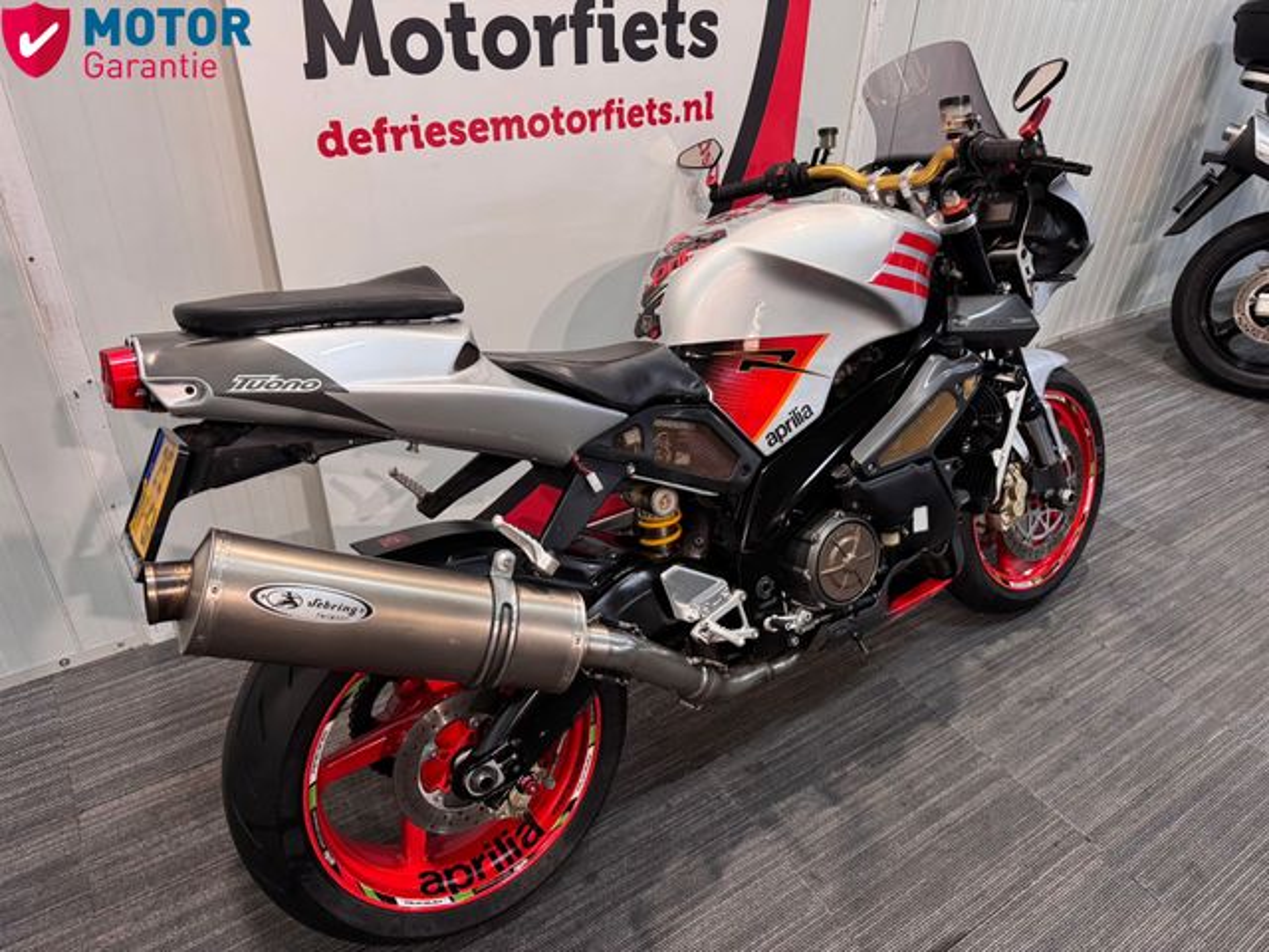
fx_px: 880
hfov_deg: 71.6
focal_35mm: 24
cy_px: 476
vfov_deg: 56.8
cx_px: 634
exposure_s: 1/50
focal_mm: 6.76
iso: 320
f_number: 1.78
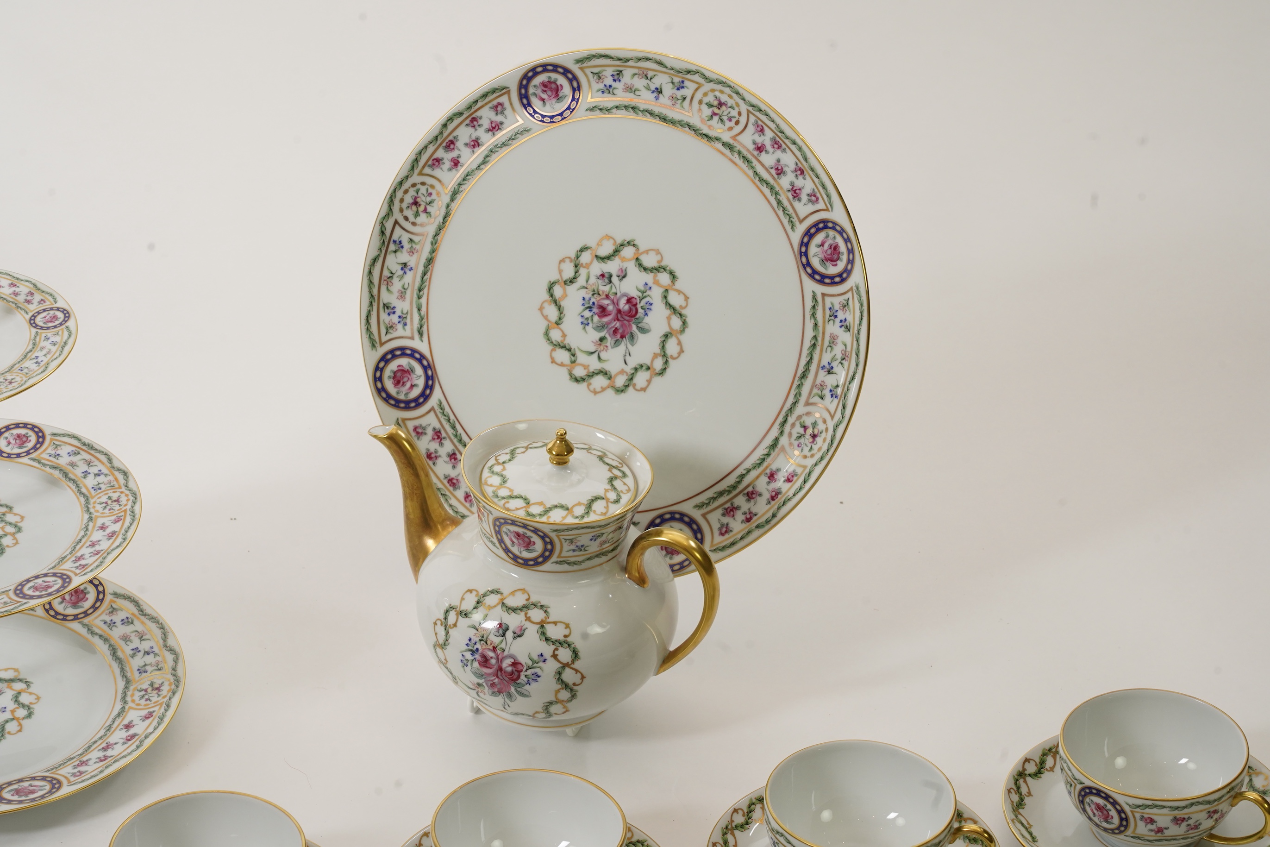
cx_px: 635
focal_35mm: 105
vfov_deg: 13.0
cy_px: 424
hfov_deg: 19.5
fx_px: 3704
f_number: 13
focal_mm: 105
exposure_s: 1/125
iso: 1250
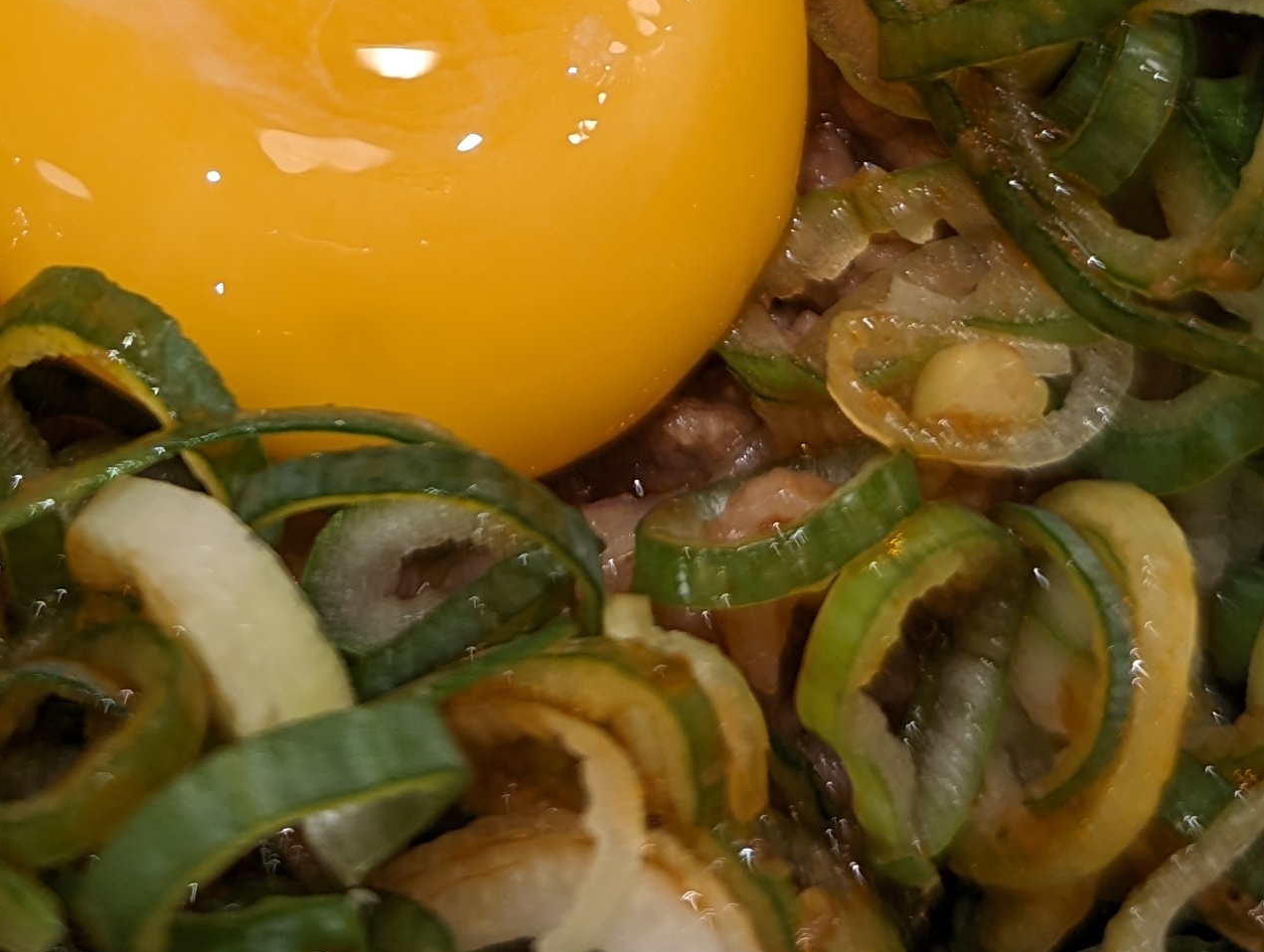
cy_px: -266
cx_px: 375
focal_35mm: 77
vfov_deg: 18.0
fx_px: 2816
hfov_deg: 25.1
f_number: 1.85
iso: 43
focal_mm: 6.81
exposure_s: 1/42
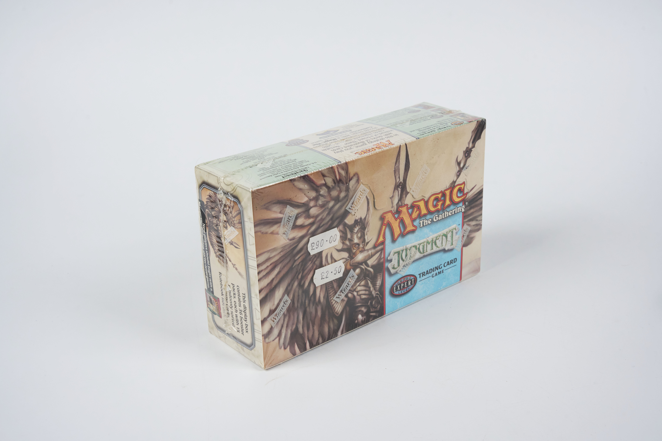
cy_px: 220
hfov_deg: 40.8
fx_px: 890
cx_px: 331
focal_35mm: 48
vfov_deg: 27.9
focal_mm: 48.4
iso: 800
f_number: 13
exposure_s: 1/50
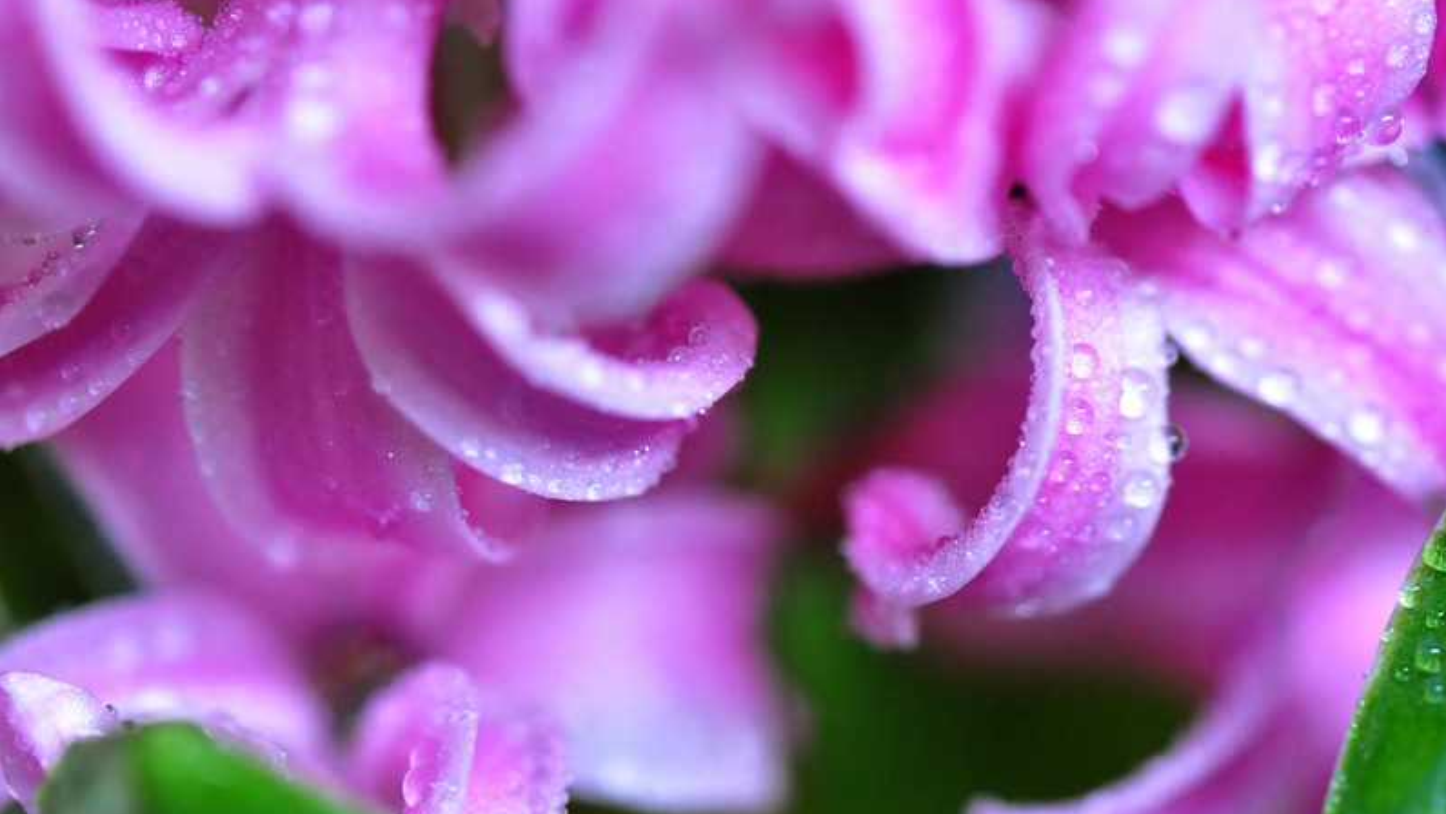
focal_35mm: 166
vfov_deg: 7.3
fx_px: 6347
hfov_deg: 13.0
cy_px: 468
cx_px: 725
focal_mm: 105
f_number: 5
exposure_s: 1/80
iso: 2000
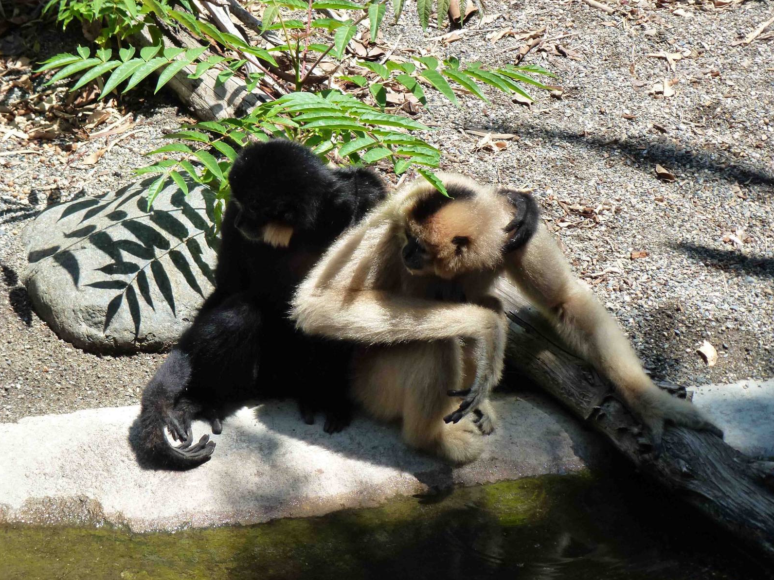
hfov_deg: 11.7
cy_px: 291
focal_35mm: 169
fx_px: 3778
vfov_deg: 8.8
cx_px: 387
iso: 160
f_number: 5.4
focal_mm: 30.1
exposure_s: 1/200
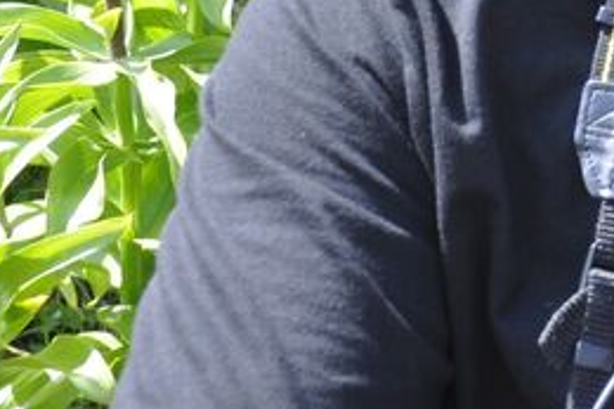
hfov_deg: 9.8
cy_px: -307
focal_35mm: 192
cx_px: 1325
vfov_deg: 7.0
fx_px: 3272
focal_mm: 26
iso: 200
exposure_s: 1/250
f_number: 8
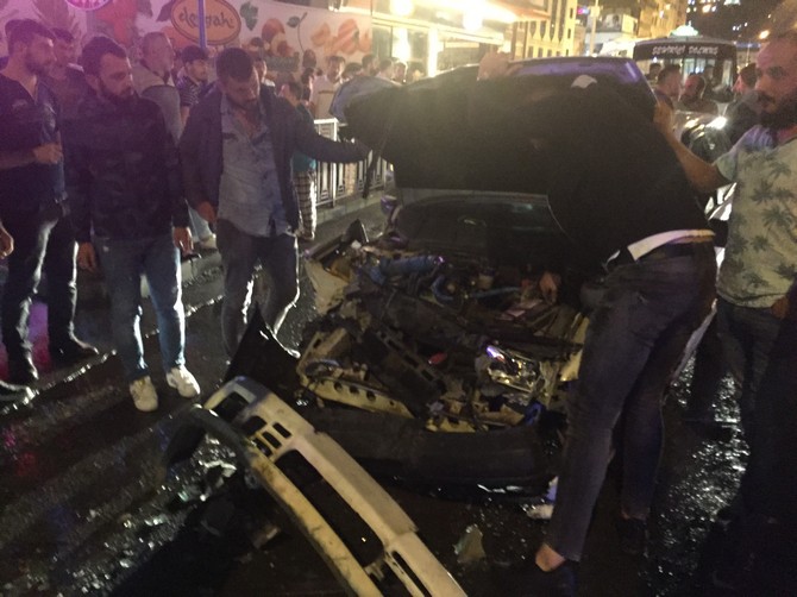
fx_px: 667
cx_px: 398
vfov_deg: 48.2
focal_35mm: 29
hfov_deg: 61.7
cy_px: 298
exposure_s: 1/17
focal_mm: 4.15
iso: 1250
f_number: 2.2
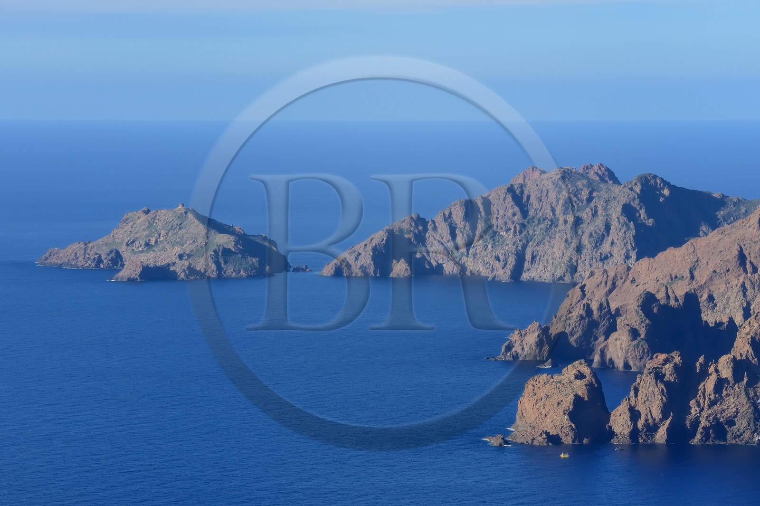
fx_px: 3270
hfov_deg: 13.3
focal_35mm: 155
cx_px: 380
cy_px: 253
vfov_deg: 8.8
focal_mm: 155
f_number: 10
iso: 400
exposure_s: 1/1000
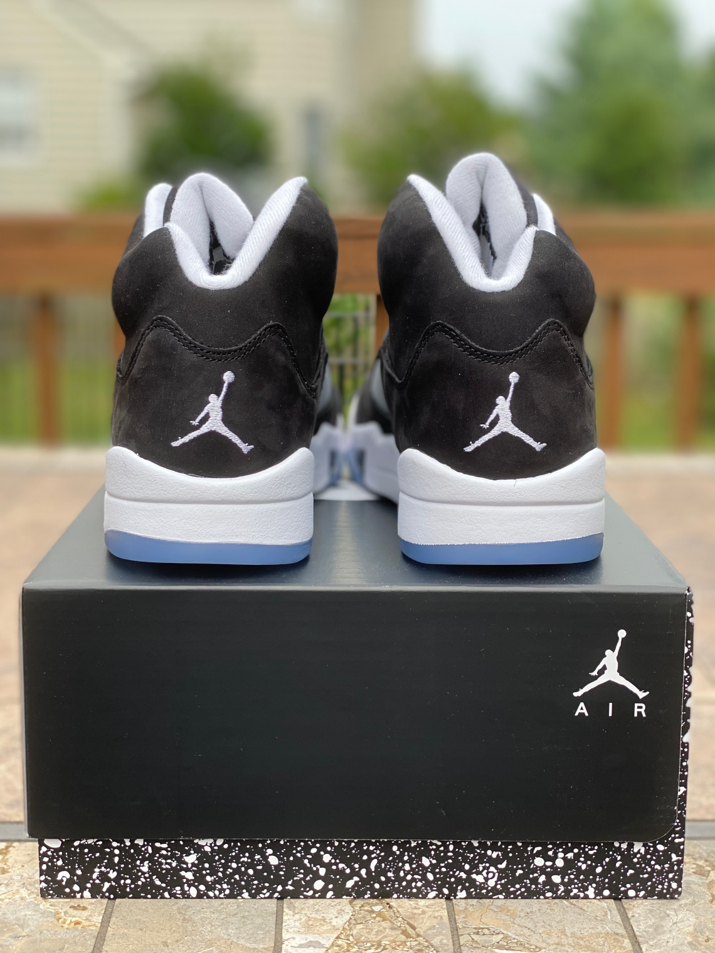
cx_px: 358
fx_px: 1432
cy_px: 476
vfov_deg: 36.8
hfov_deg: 28.0
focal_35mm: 52
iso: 20
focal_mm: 6
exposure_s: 1/387
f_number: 2
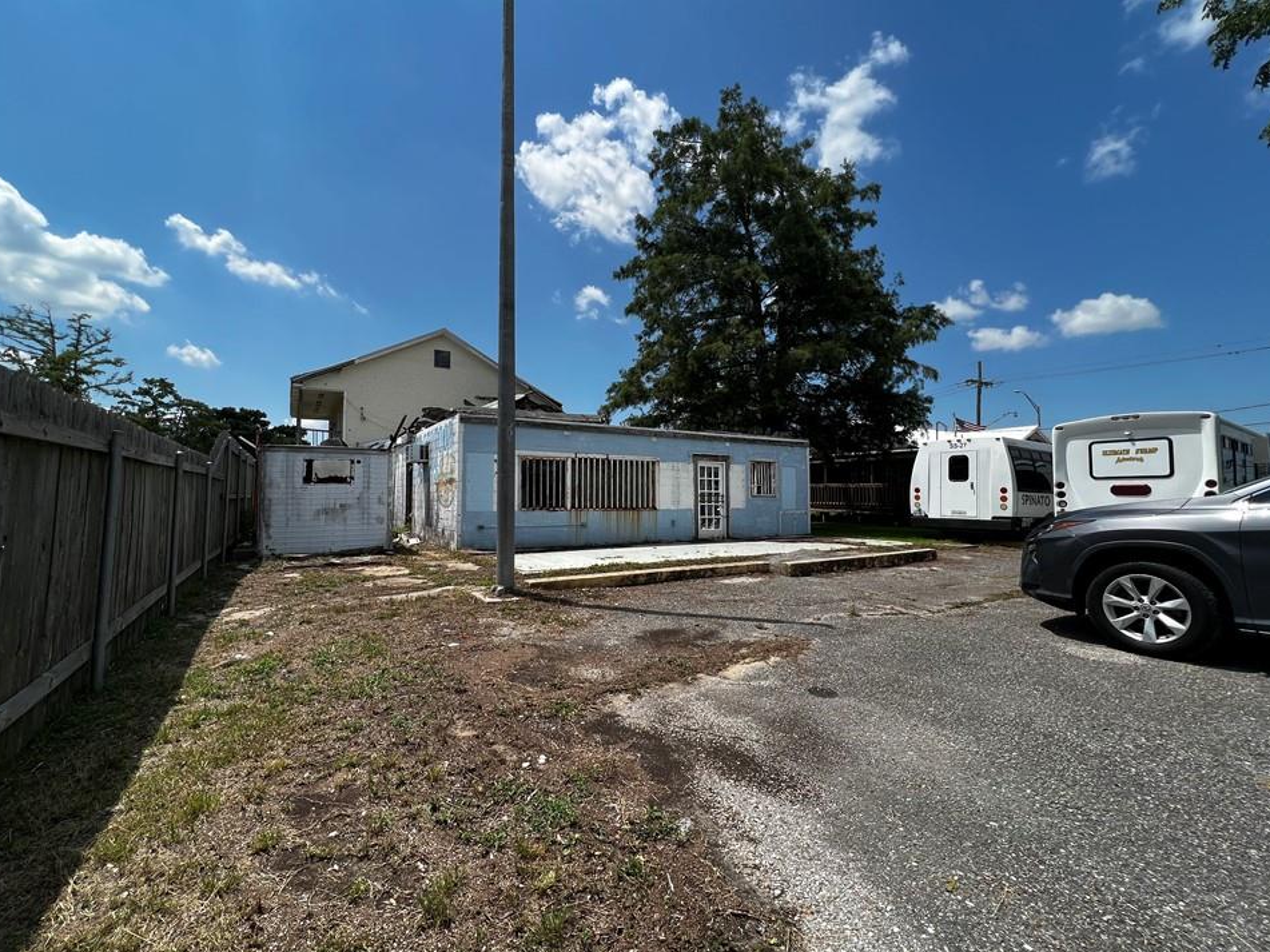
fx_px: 514
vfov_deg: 85.7
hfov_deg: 102.0
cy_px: 469
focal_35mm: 14
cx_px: 605
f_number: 1.8
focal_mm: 1.57
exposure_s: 1/1908
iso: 32
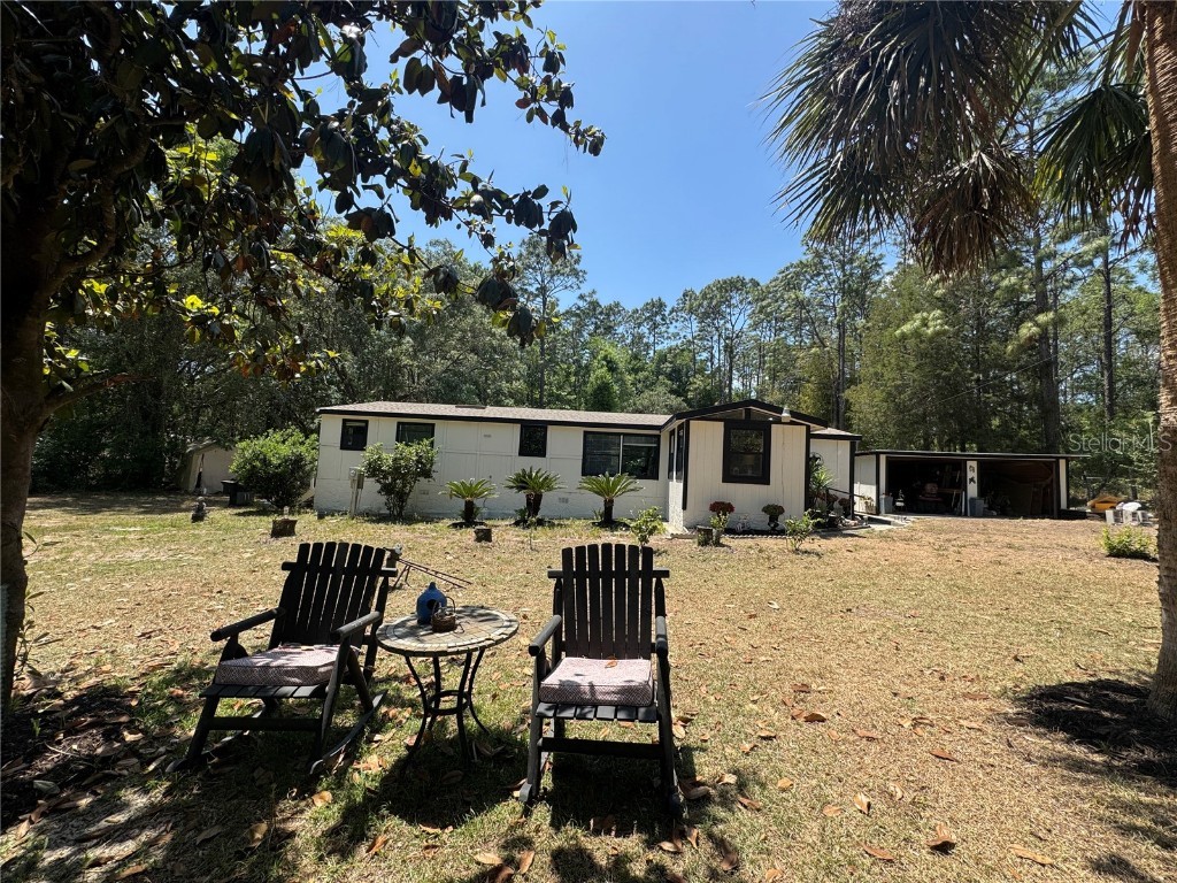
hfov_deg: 102.1
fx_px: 476
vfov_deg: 85.7
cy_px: 442
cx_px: 588
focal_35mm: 14
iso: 50
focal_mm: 2.22
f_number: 2.2
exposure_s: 1/1006
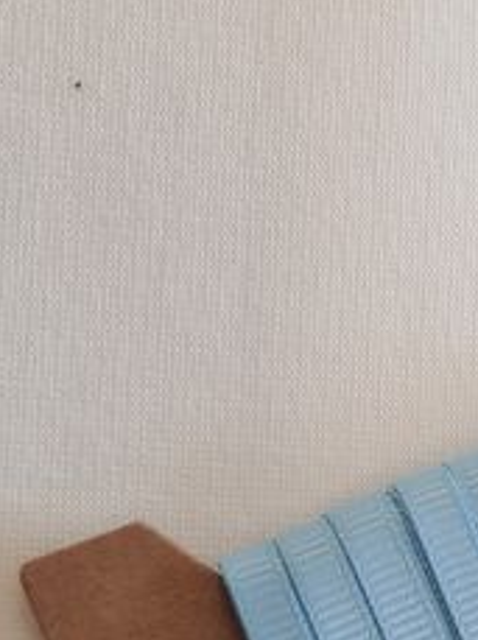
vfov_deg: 20.8
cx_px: 699
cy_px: 646
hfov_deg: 15.1
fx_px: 1680
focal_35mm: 91
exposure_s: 1/100
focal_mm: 5.4
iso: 80
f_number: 1.8
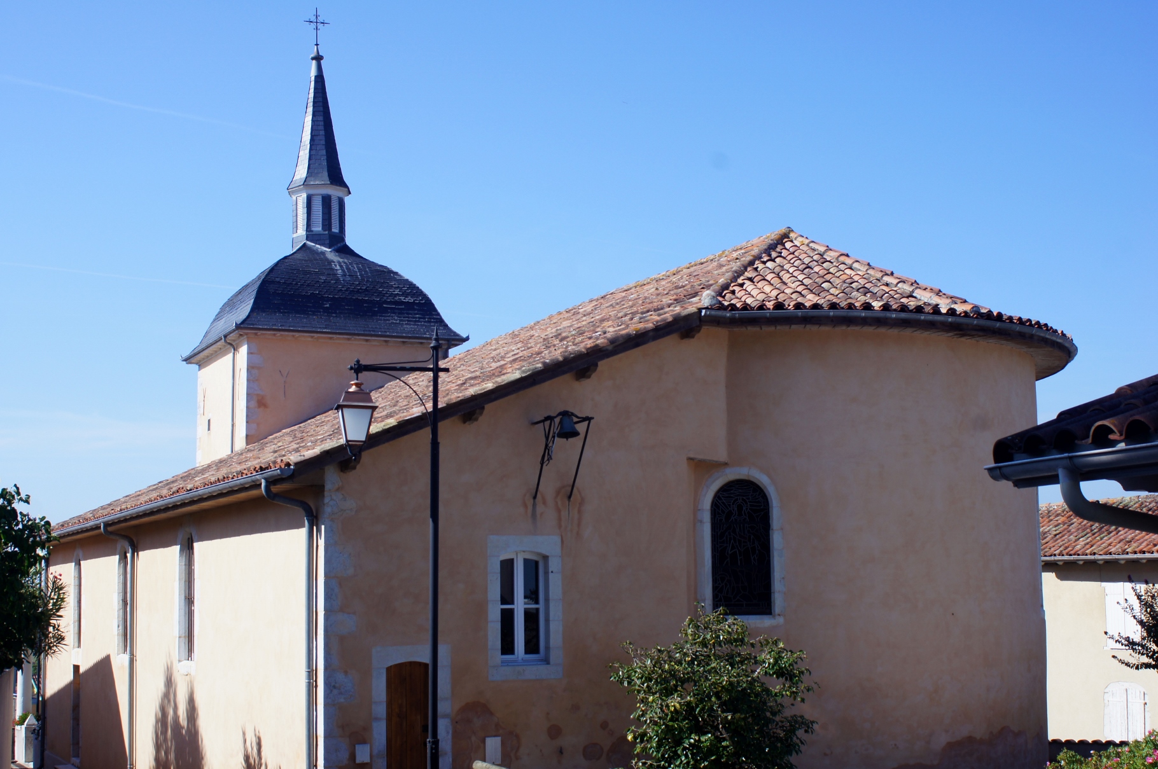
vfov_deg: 29.8
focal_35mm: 45
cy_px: 384
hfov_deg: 43.6
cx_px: 579
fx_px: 1446
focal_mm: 30
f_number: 10
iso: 100
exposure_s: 1/125
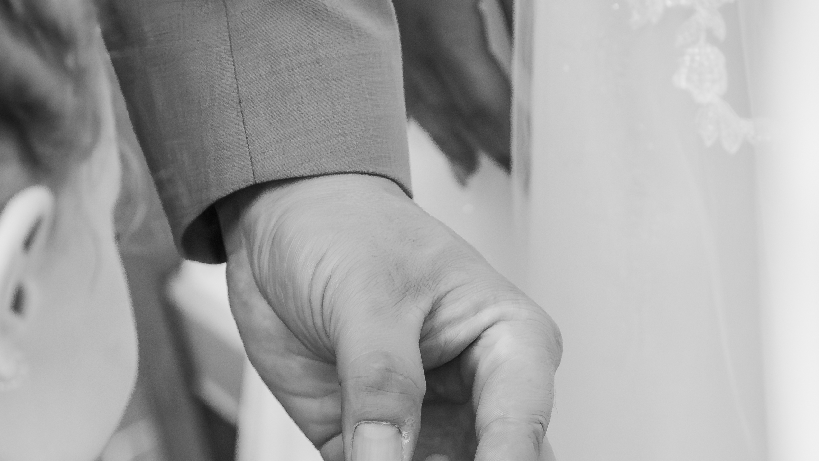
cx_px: 384
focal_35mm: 198
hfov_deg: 10.9
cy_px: 427
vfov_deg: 6.1
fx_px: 4300
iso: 2500
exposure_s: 1/250
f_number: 5.6
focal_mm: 106
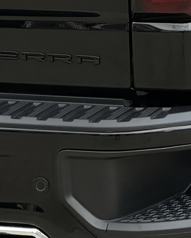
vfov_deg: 7.1
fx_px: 1914
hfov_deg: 5.7
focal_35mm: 271
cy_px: -24
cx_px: 196
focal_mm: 9
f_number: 2.8
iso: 250
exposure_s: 1/68
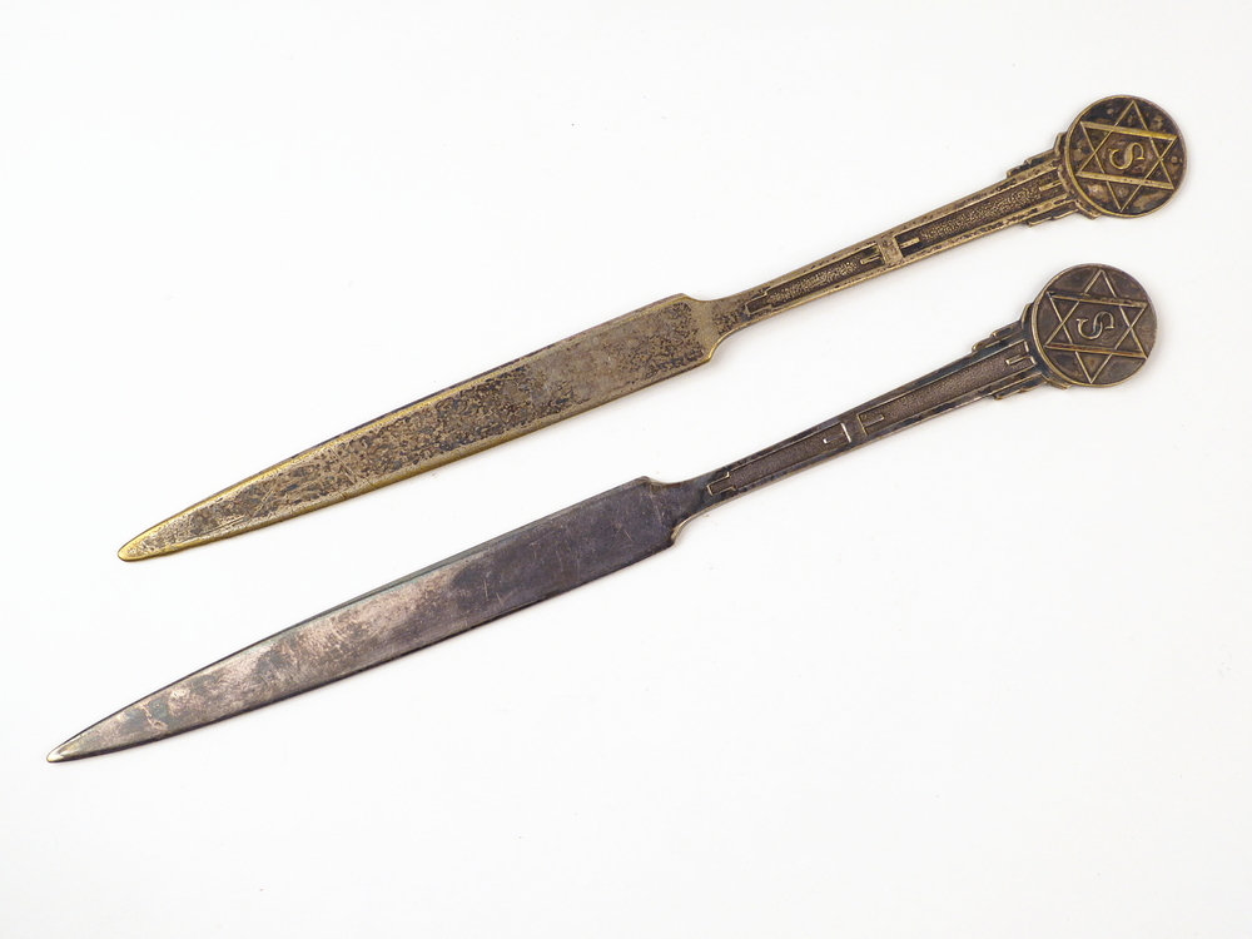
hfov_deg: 38.2
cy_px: 470
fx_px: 1808
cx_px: 626
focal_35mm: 50
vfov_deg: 29.1
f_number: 5
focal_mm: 9
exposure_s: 1/50
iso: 100
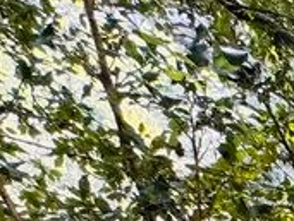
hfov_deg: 12.2
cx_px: 827
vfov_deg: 9.6
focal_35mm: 98
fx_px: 834
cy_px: 750
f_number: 2.2
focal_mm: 2.22
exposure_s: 1/137
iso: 40
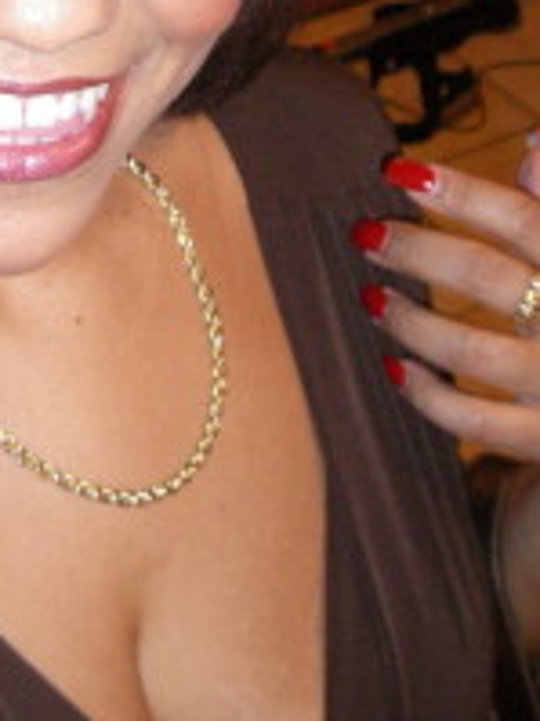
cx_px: -34
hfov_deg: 16.7
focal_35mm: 86
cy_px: -47
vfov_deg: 21.7
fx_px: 1791
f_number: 2.7
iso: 400
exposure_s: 1/50
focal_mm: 6.2
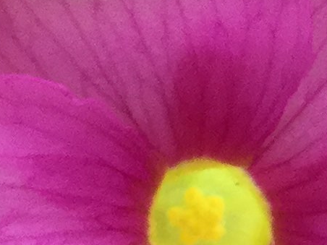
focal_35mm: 224
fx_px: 2116
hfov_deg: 8.7
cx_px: 383
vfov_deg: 6.6
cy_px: 262
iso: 32
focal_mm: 3.3
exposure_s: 1/33
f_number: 2.4
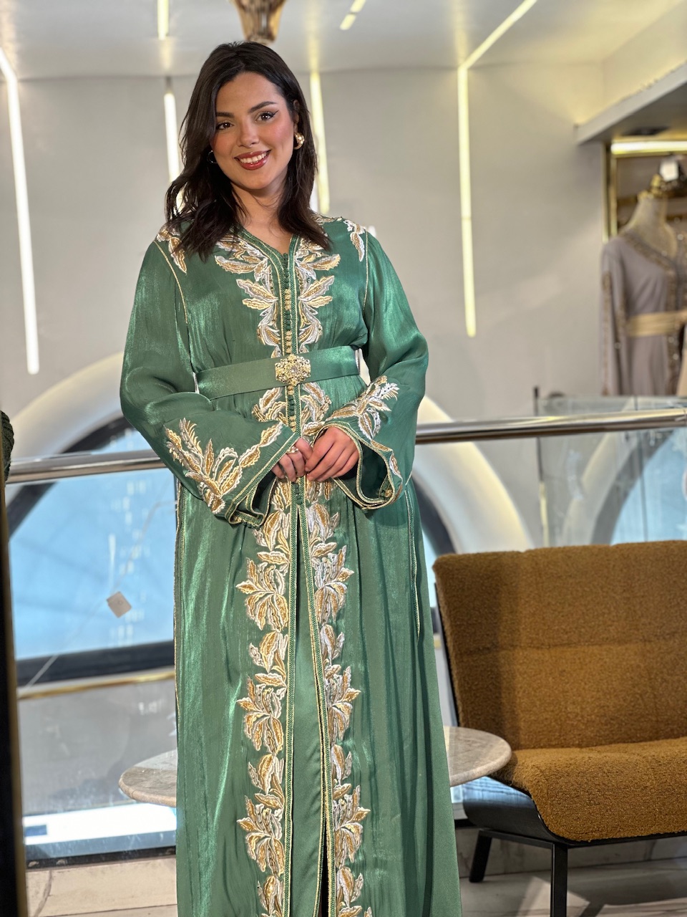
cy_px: 458
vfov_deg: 25.3
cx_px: 344
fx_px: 2038
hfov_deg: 19.1
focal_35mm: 77
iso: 64
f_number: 2.8
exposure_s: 1/100
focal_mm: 9
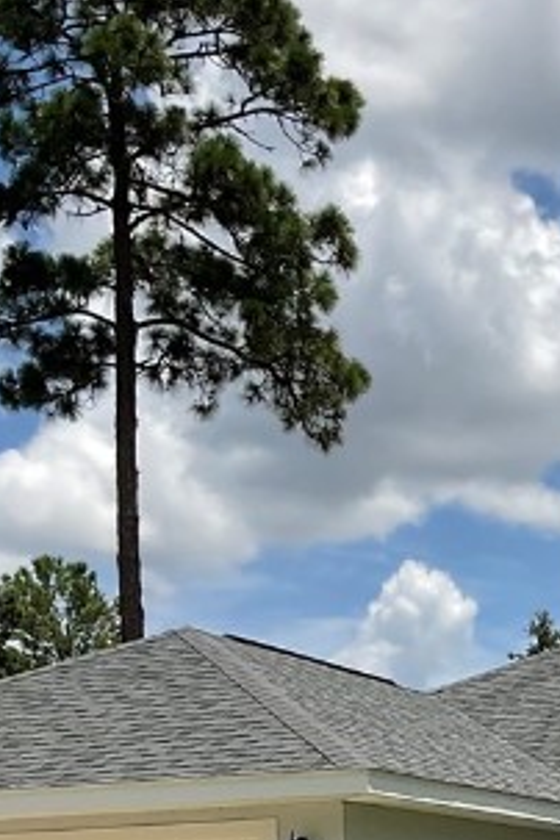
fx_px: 2380
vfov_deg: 19.3
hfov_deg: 12.8
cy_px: 904
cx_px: 818
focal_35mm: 102
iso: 16
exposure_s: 1/2667
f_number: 1.8
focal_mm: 3
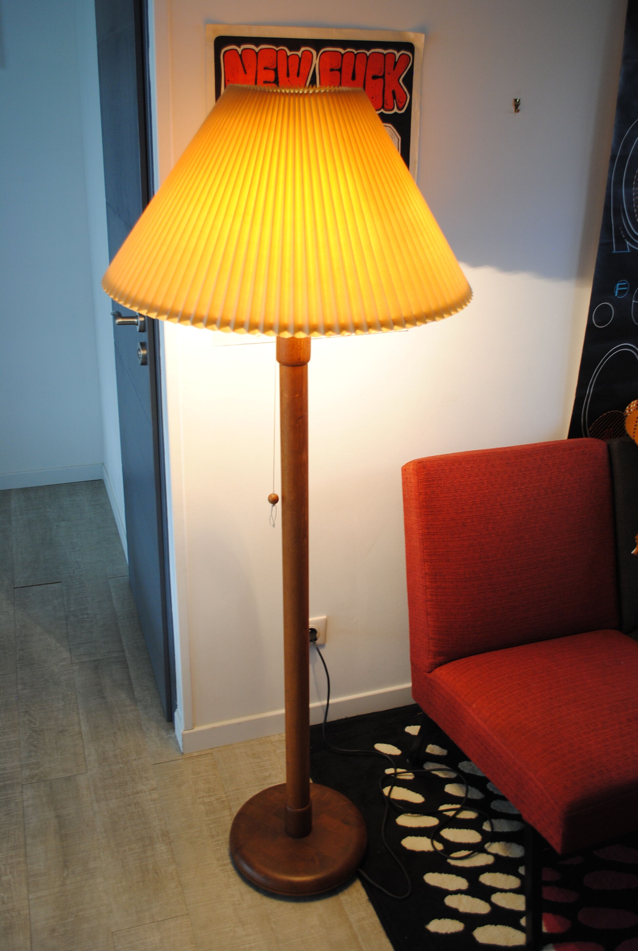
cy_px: 476
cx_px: 319
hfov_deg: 40.1
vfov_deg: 57.1
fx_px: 873
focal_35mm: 33
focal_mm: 22
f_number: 3.8
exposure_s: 1/30
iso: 250
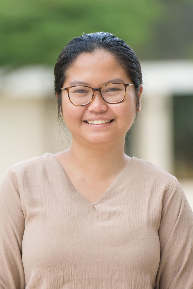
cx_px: 96
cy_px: 144
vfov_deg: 10.8
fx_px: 1526
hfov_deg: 7.2
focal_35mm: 190
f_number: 3.2
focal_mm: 190
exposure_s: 1/500
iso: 200
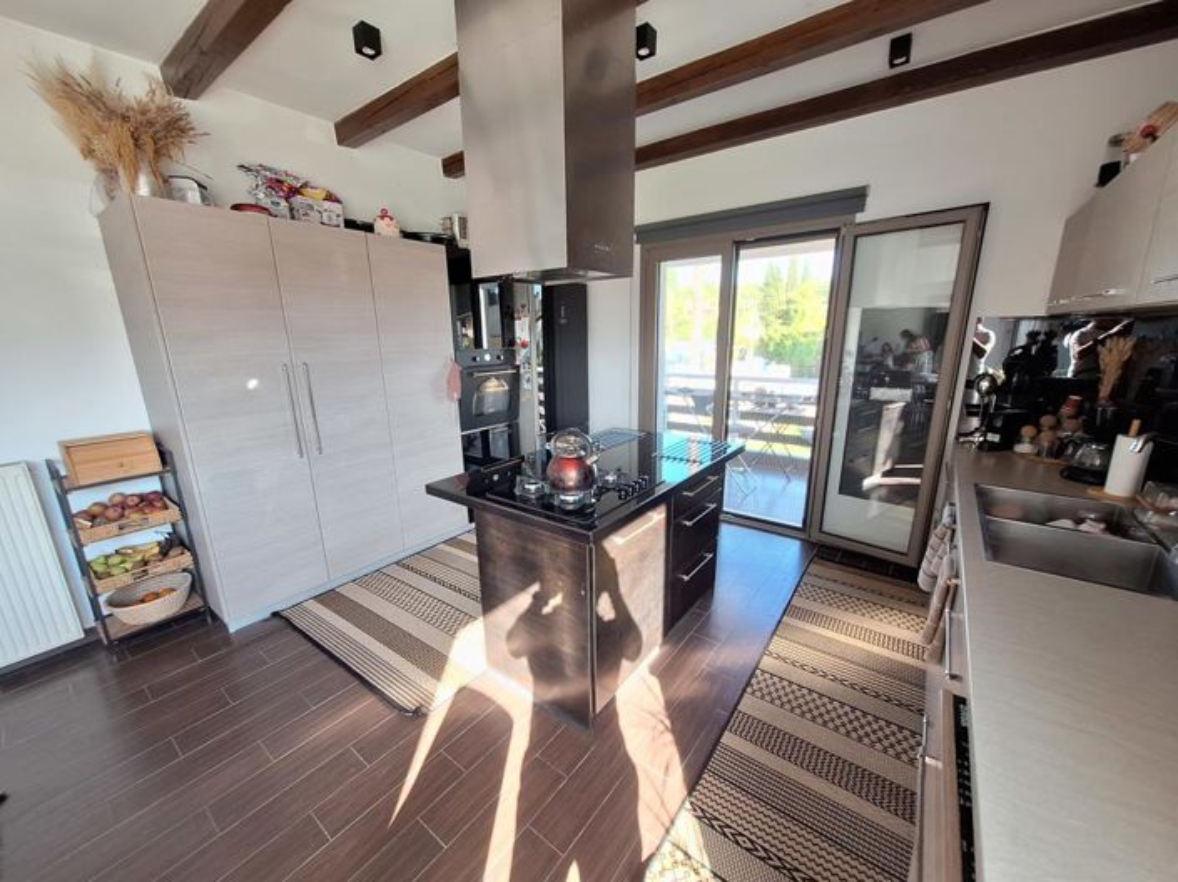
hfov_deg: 106.2
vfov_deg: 89.9
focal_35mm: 13
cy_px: 441
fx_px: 442
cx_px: 589
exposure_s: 1/50
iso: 80
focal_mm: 1.74
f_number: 2.2
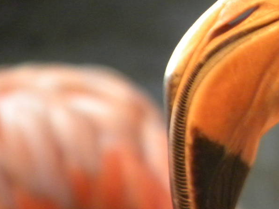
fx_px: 4874
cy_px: 29
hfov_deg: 3.3
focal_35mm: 605
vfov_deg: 2.5
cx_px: 318
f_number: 5.4
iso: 400
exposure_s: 1/18
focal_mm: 41
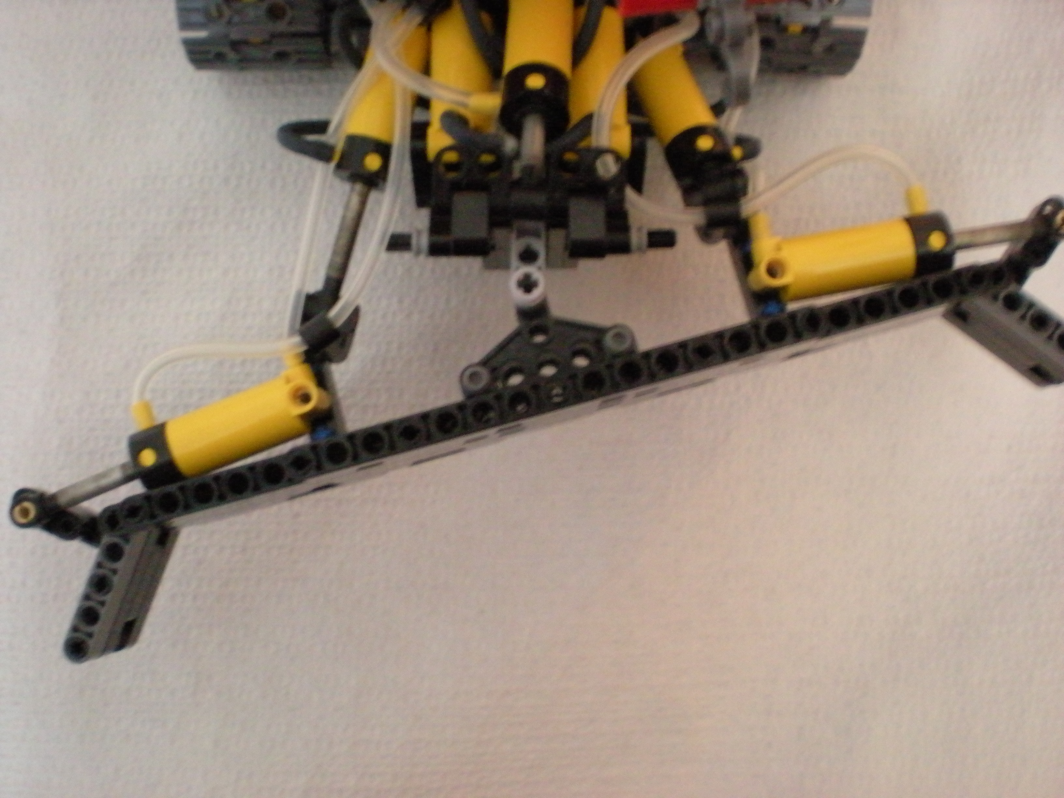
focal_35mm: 38
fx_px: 1168
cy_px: 399
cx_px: 532
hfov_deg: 49.0
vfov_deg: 37.7
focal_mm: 6.3
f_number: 3.1
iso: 800
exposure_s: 1/6.7
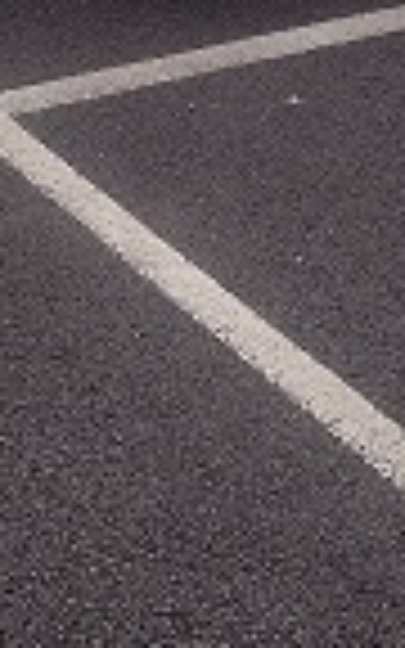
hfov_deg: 12.4
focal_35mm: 105
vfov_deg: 19.1
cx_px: 45
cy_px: -54
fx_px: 1854
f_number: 2.4
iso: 50
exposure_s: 1/762
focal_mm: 4.28
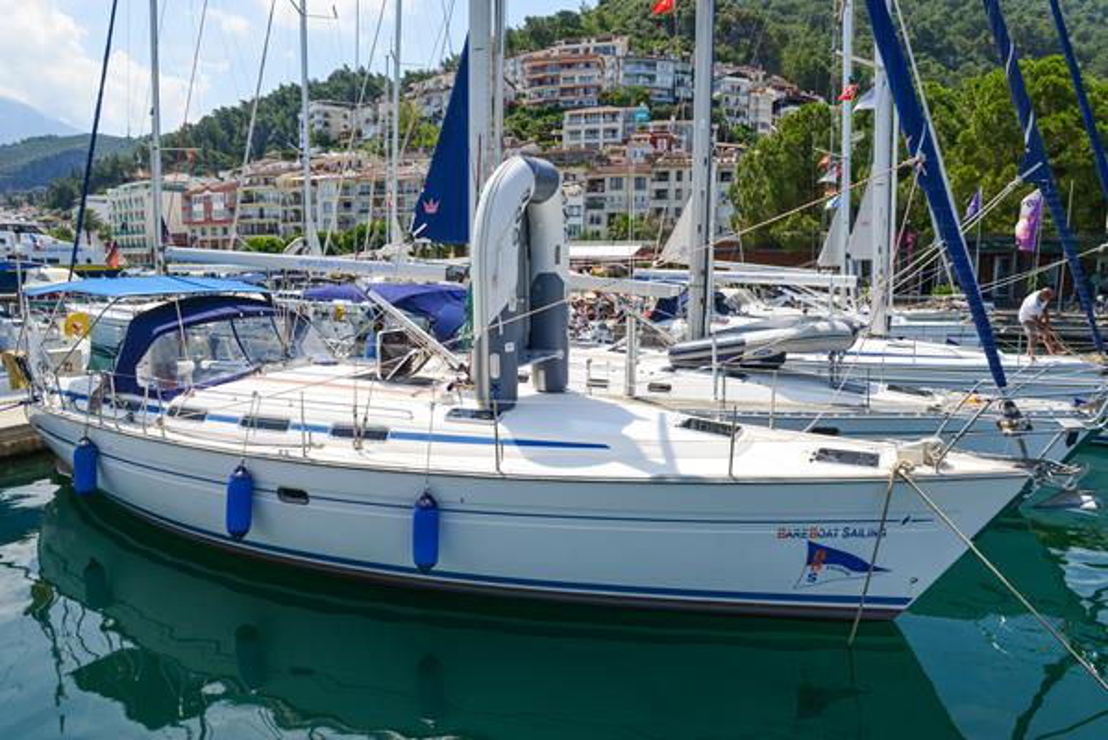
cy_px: 370
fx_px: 708
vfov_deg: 55.2
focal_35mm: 23
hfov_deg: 76.1
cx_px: 554
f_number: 13
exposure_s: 1/640
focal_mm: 23
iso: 640
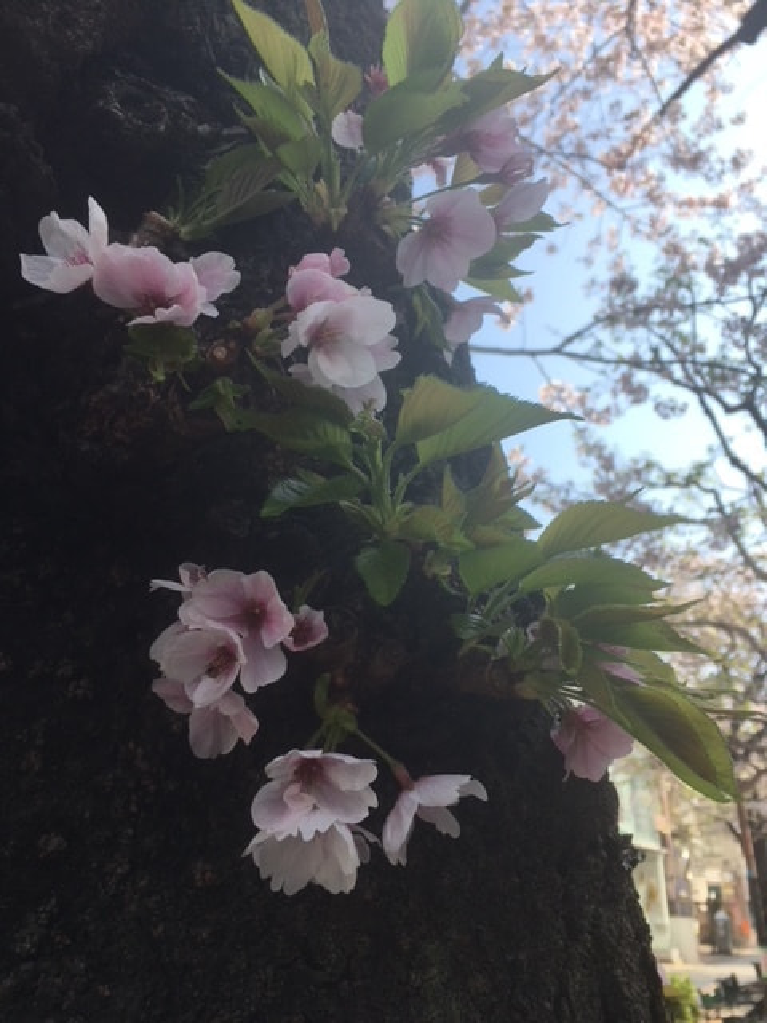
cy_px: 512
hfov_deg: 48.2
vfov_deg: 61.7
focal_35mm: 29
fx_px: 857
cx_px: 384
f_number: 2.2
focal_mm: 4.15
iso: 25
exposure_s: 1/605
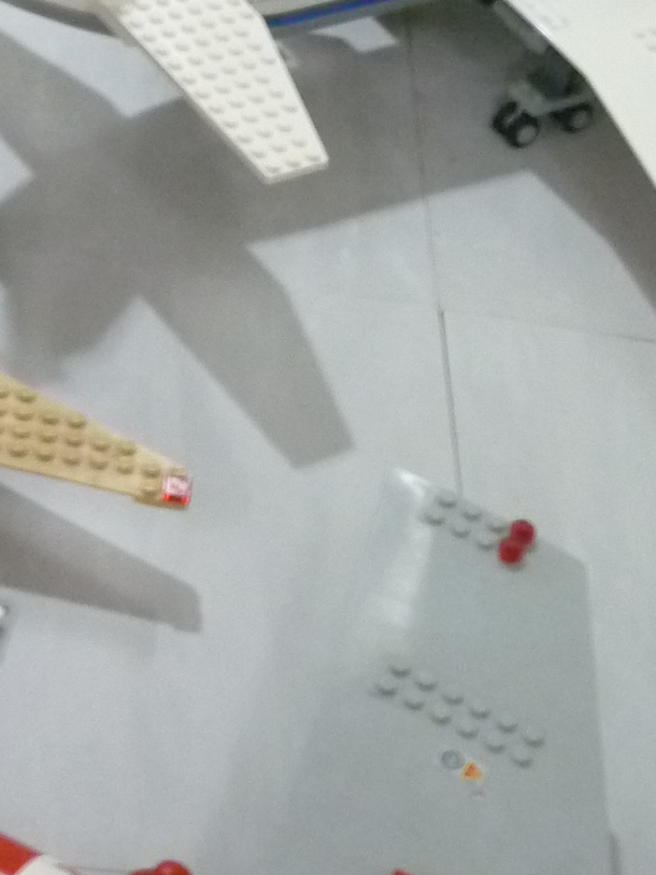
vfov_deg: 20.4
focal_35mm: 96
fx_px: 2426
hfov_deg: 15.3
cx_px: 543
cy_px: 276
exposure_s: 1/8
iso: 400
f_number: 2.8
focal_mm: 5.5
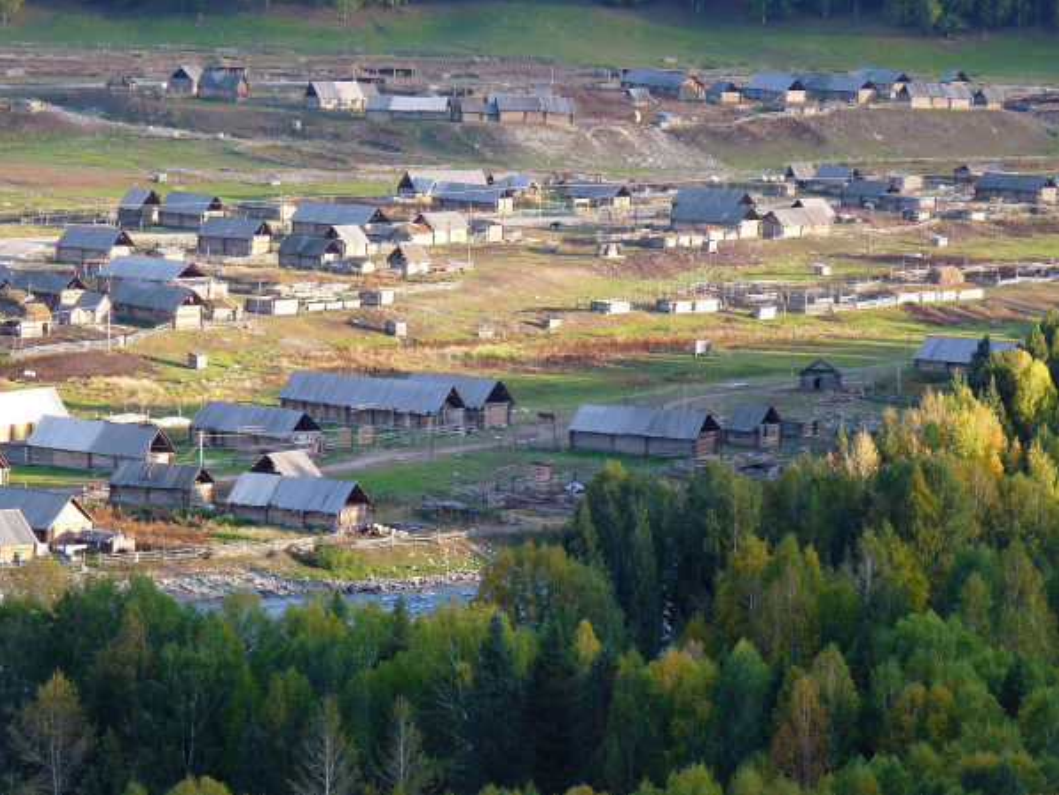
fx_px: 5630
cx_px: 529
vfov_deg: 8.1
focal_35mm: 184
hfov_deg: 10.7
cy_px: 398
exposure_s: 1/100
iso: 100
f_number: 3.7
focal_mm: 27.5
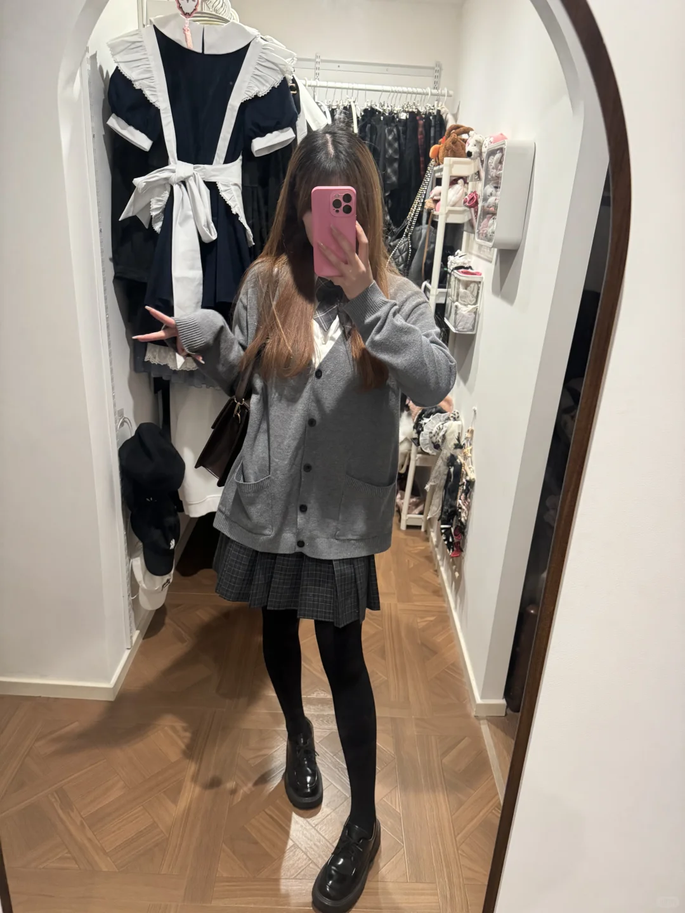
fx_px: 633
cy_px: 456
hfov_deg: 56.8
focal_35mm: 24
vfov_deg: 71.6
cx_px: 342
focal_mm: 6.76
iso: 500
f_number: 1.78
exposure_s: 1/50
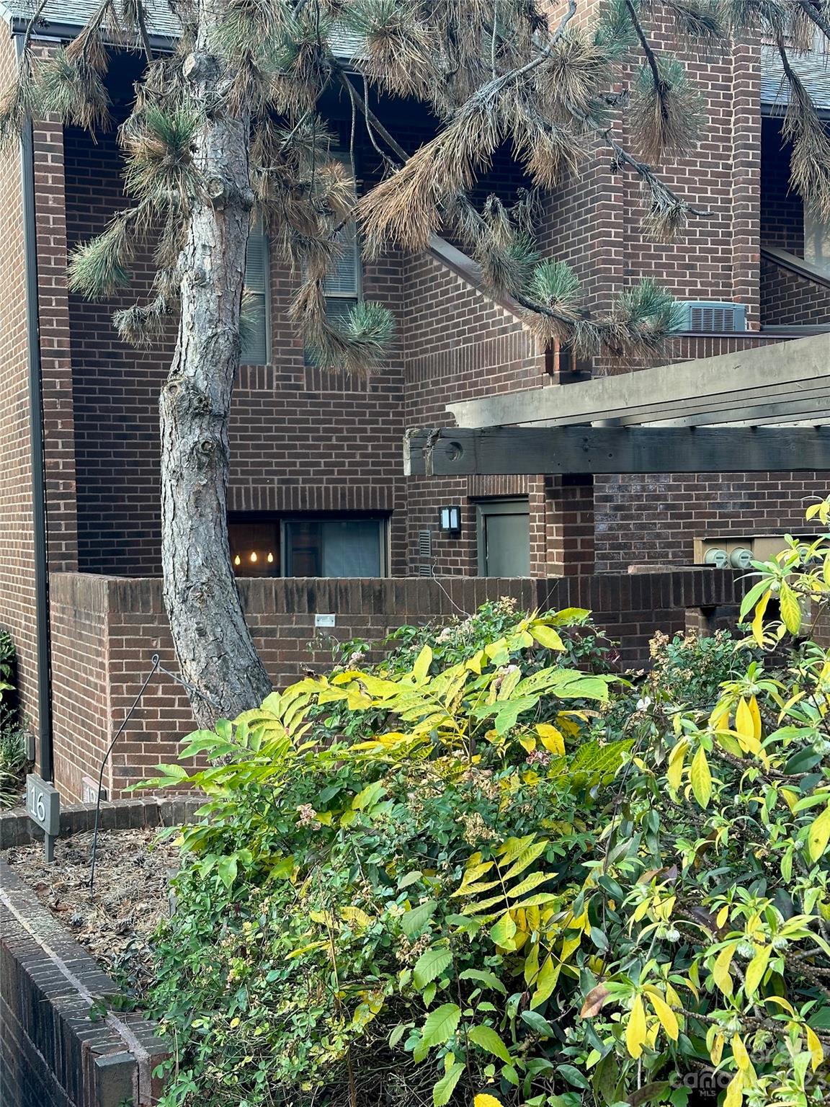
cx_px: 415
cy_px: 554
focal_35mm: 48
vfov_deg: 39.7
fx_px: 1535
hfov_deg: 30.3
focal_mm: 6.86
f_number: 1.78
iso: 64
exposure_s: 1/121
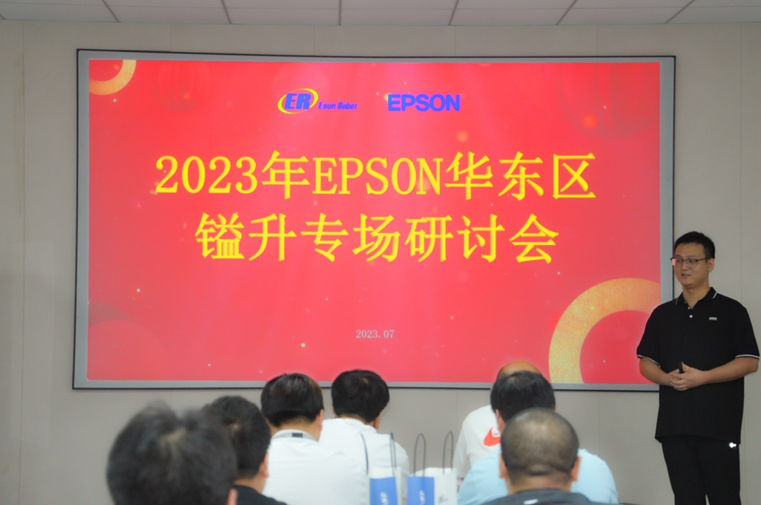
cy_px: 252
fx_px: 1647
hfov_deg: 26.0
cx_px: 380
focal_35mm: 78
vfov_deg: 17.4
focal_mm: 52
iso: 640
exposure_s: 1/30
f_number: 5
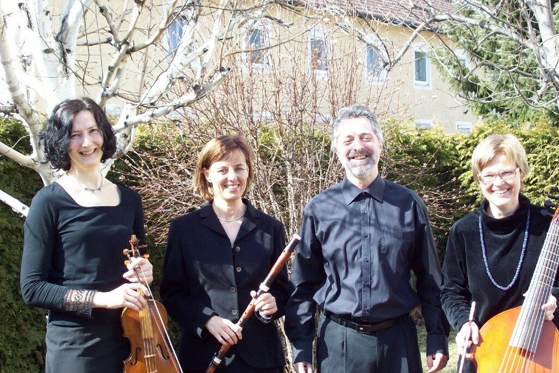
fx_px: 1134
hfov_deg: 27.7
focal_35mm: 73
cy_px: 202
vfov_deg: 18.7
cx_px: 279
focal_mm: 11.6
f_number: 3.8
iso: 80
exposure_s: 1/161
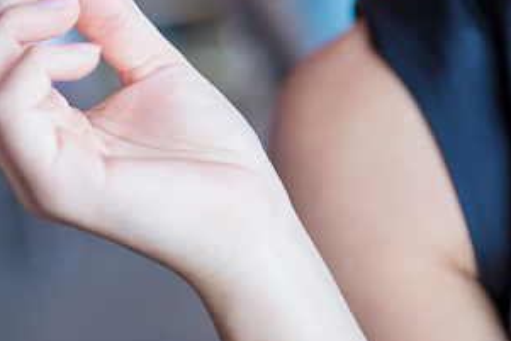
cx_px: 102
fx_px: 1676
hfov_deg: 17.2
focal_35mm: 118
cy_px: 111
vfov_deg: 11.6
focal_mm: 70
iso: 320
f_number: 2.8
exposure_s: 1/320
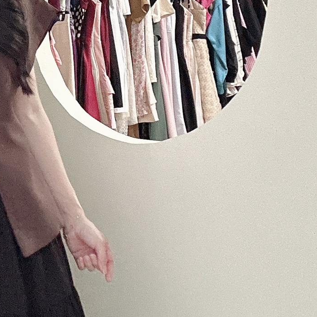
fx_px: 725
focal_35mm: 70
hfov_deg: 22.7
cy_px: 259
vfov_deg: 24.2
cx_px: -61
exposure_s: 1/60
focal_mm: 2.69
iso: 250
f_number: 1.9
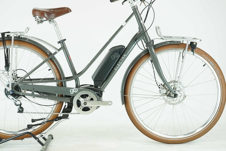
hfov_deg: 30.0
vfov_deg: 20.3
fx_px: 421
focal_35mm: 67
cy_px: 63
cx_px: 96
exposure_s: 1/200
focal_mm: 55
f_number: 5.6
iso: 1600
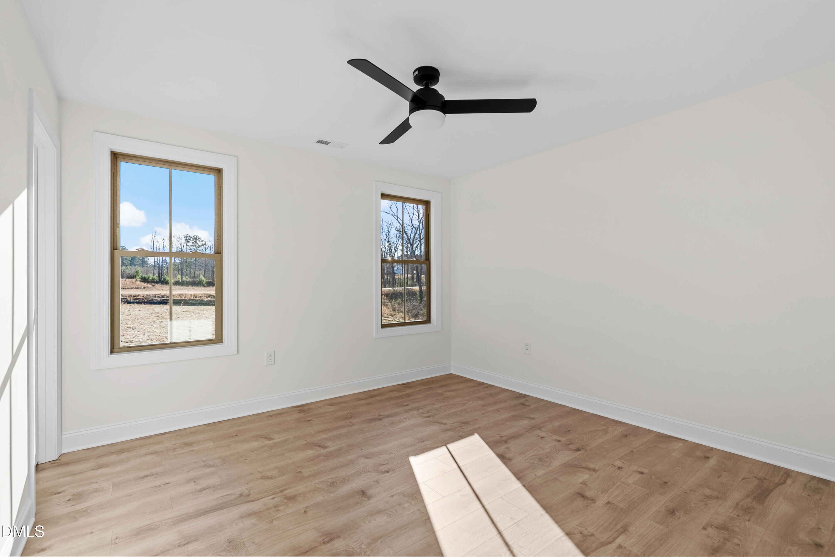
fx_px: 371
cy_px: 278
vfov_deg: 73.8
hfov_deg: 96.7
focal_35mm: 16
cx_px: 418
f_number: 8
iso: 250
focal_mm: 16
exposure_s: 1/60
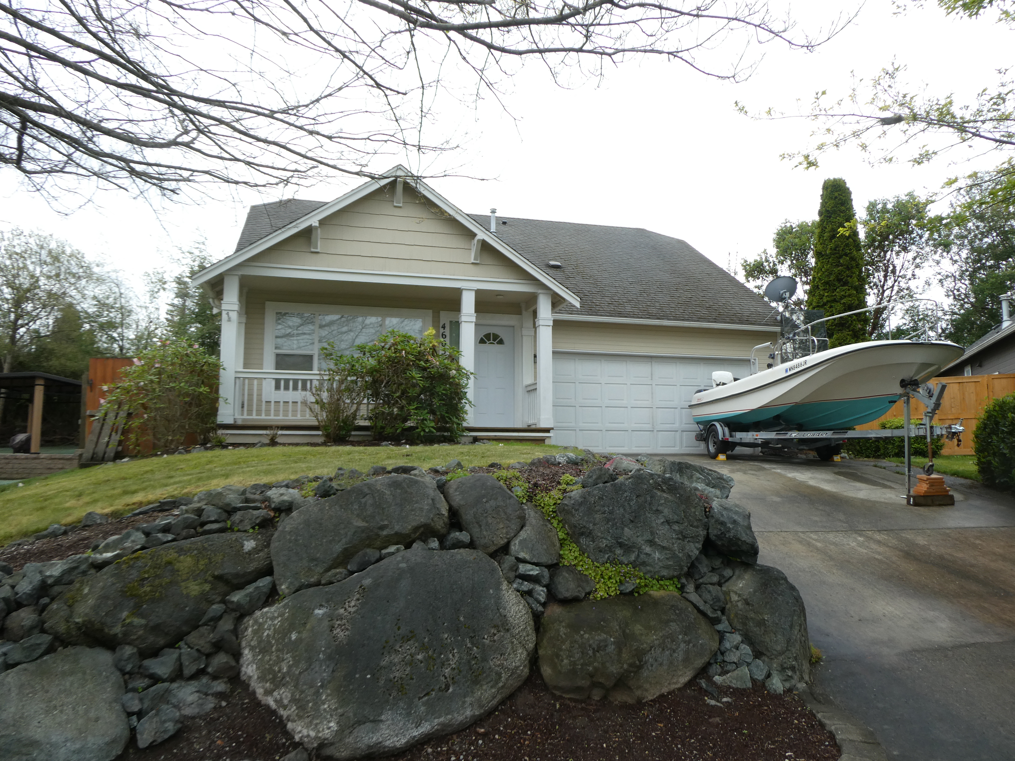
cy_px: 380
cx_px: 508
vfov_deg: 56.8
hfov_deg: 71.6
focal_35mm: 24
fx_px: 704
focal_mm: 4.3
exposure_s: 1/400
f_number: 3.3
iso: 80
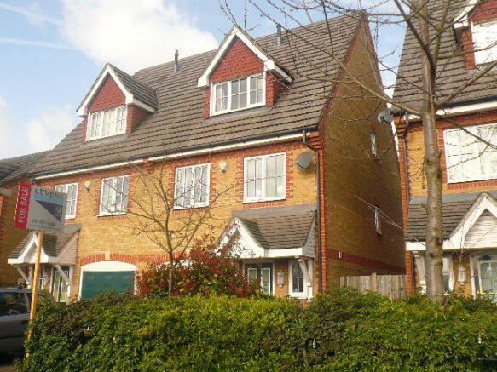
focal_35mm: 33
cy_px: 186
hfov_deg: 55.4
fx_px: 474
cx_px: 248
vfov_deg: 42.9
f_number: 8
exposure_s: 1/200
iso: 200
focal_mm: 4.6
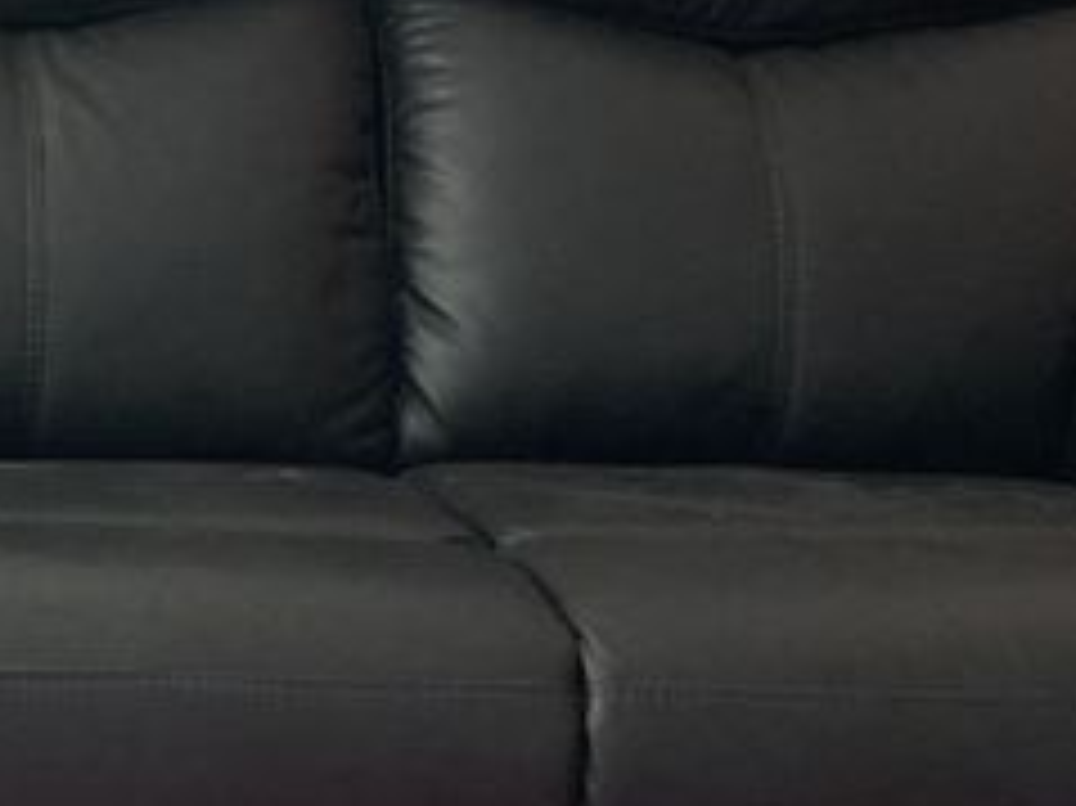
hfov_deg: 16.5
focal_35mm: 117
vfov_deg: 12.6
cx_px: -27
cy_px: 707
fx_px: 3635
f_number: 1.8
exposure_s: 1/30
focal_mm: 3.99
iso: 500
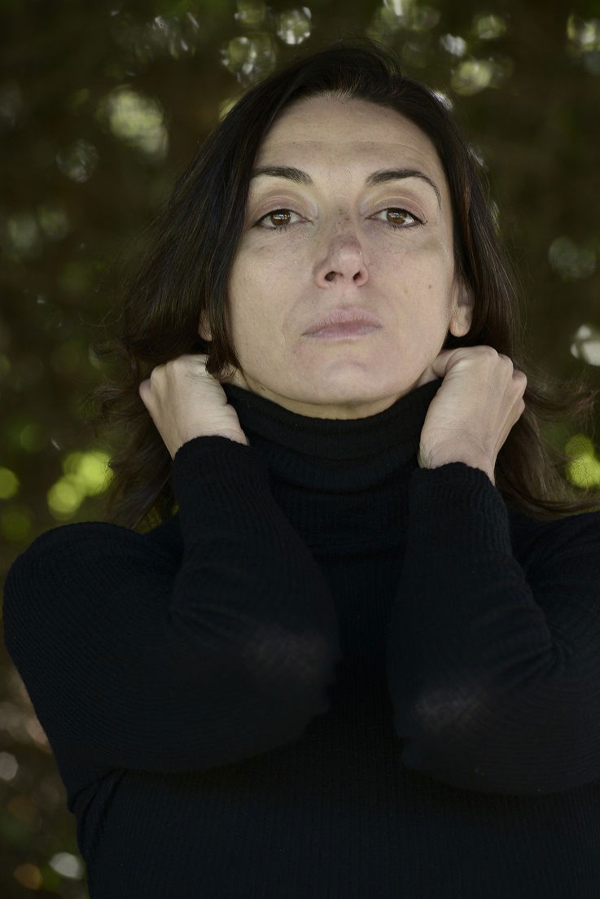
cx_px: 300
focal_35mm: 200
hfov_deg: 6.9
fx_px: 4995
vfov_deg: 10.3
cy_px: 450
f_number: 7.1
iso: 640
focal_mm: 200
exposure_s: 1/125
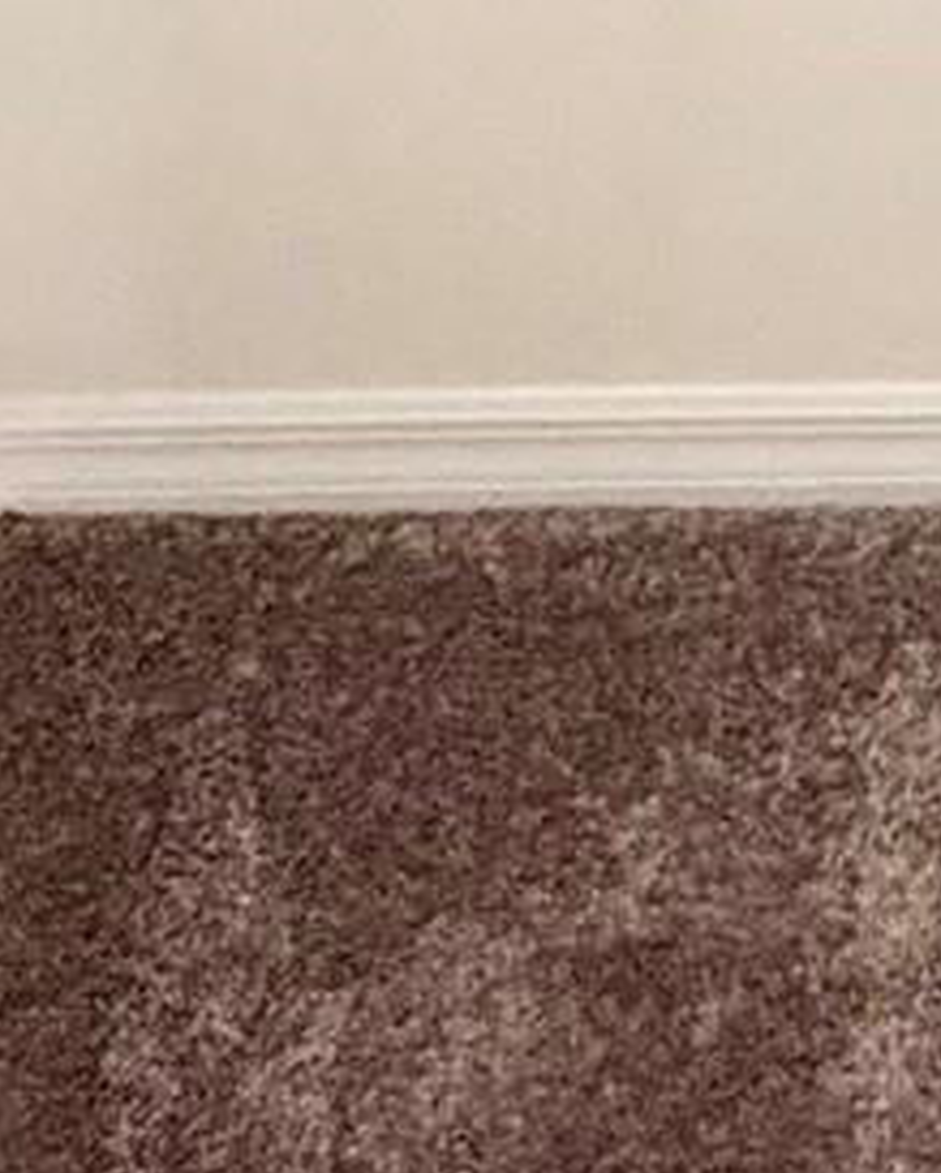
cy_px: -1310
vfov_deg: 16.5
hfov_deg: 17.9
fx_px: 2780
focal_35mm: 80
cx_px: 1229
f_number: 2.2
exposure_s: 1/120
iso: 320
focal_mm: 2.22
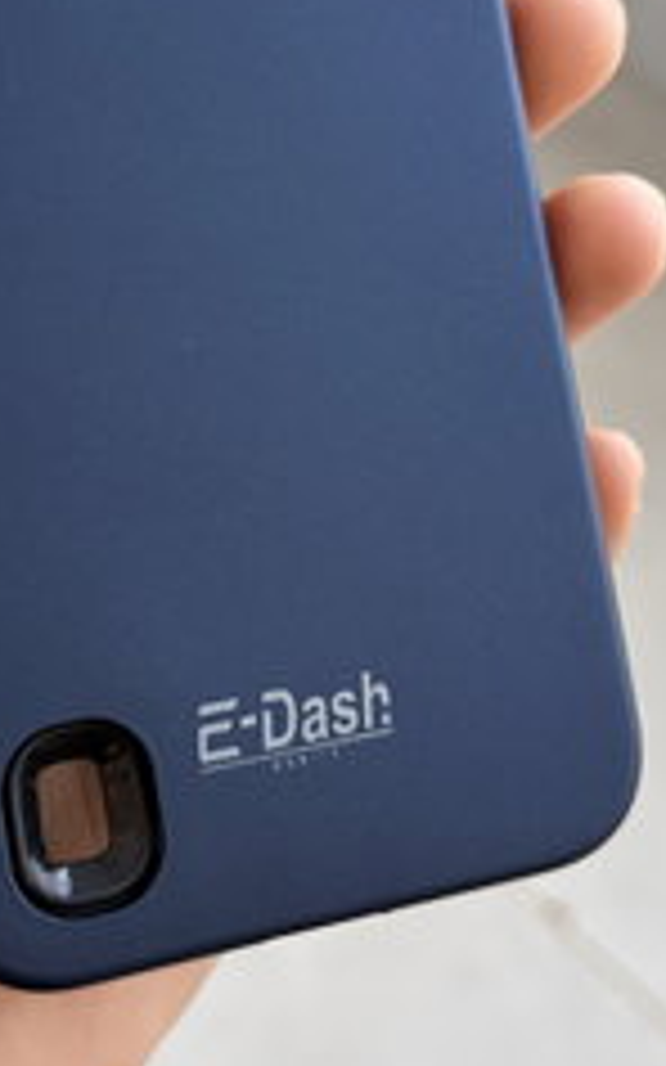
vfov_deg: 32.4
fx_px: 1802
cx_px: 180
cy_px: 272
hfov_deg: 20.8
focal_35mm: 62
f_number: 1.6
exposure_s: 1/102
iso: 125
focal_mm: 5.96
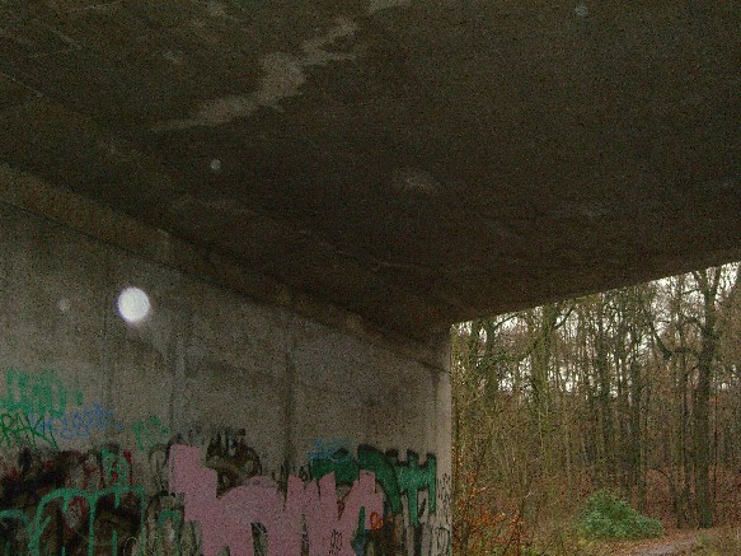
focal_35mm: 57
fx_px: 1220
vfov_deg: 25.7
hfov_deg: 33.8
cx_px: 370
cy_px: 278
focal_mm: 11.8
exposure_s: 1/60
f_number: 3.6
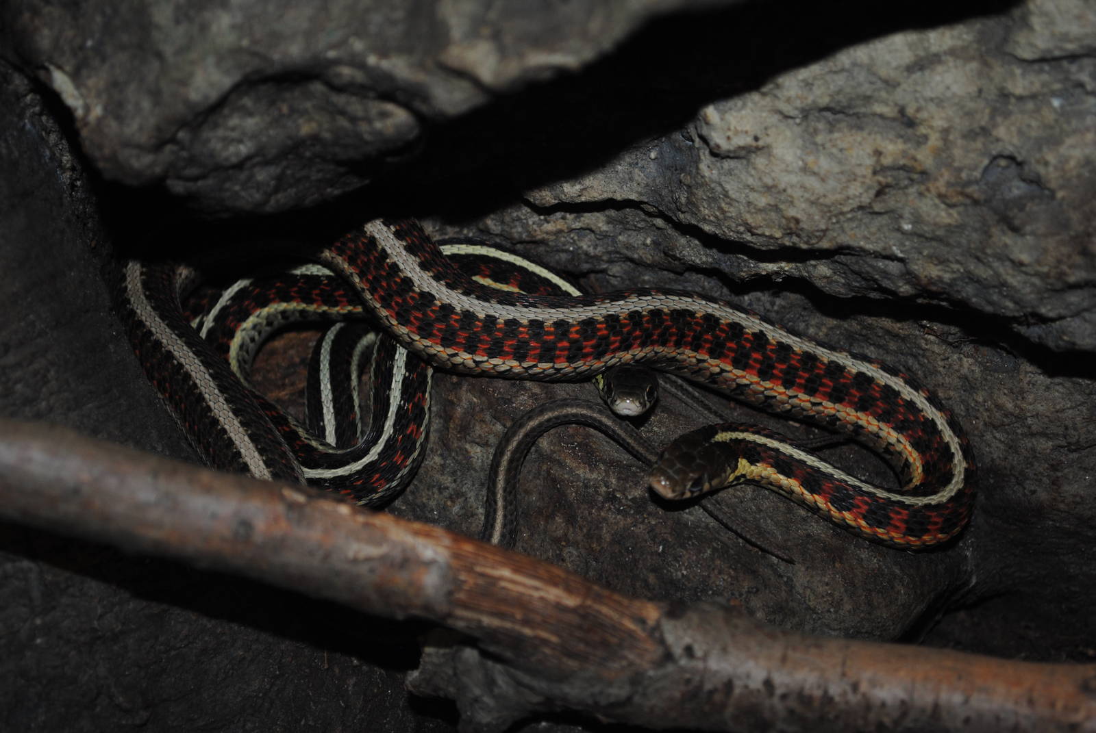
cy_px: 366
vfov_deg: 16.6
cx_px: 548
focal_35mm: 82
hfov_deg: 24.6
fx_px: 2515
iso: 200
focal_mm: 55
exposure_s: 1/60
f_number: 5.6
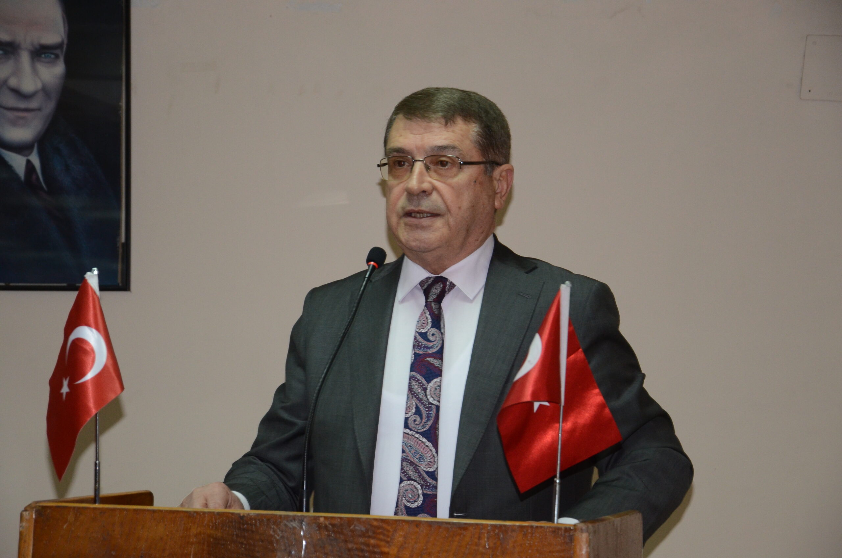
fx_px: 2626
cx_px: 421
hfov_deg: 18.2
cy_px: 279
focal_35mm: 112
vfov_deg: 12.1
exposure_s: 1/60
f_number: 5.3
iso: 1250
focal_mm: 75
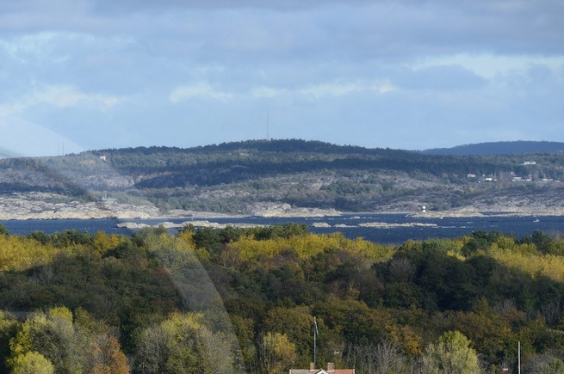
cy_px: 455
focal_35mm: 452
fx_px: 7072
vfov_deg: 3.0
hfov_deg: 4.6
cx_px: -100
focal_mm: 185
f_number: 11
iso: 200
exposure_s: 1/400
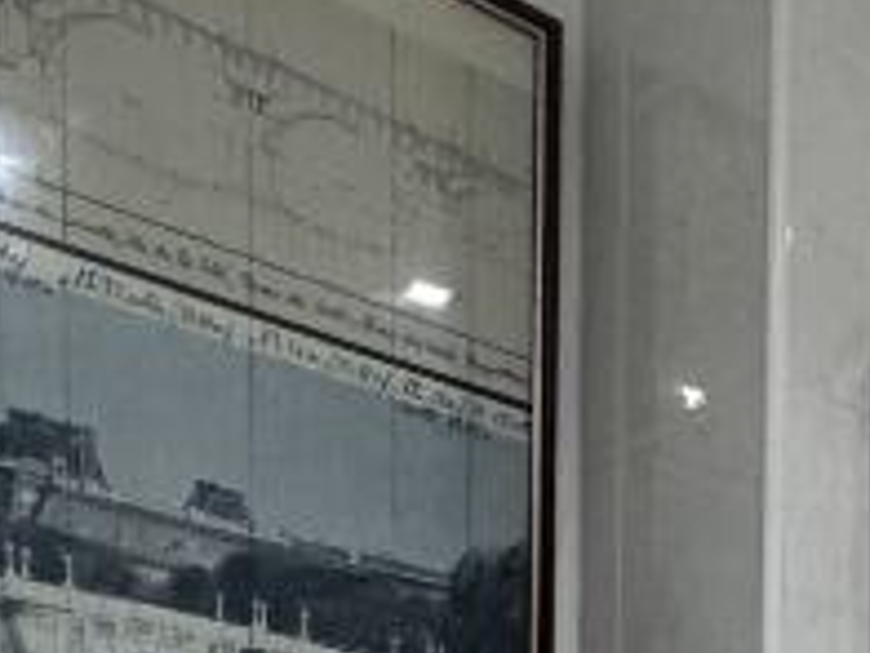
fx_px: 1835
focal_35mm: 73
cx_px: 1172
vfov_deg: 15.9
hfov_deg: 23.2
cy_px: 1293
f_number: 2.2
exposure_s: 1/100
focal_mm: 2.22
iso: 250
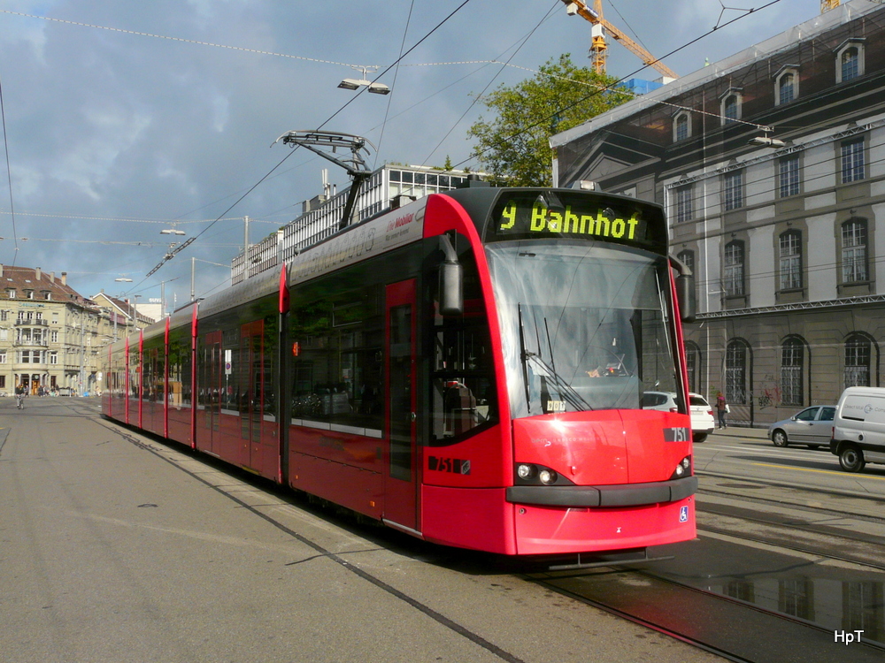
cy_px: 332
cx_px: 442
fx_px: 895
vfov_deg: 40.7
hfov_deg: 52.6
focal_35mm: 35
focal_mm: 5.7
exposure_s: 1/500
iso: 100
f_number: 6.3
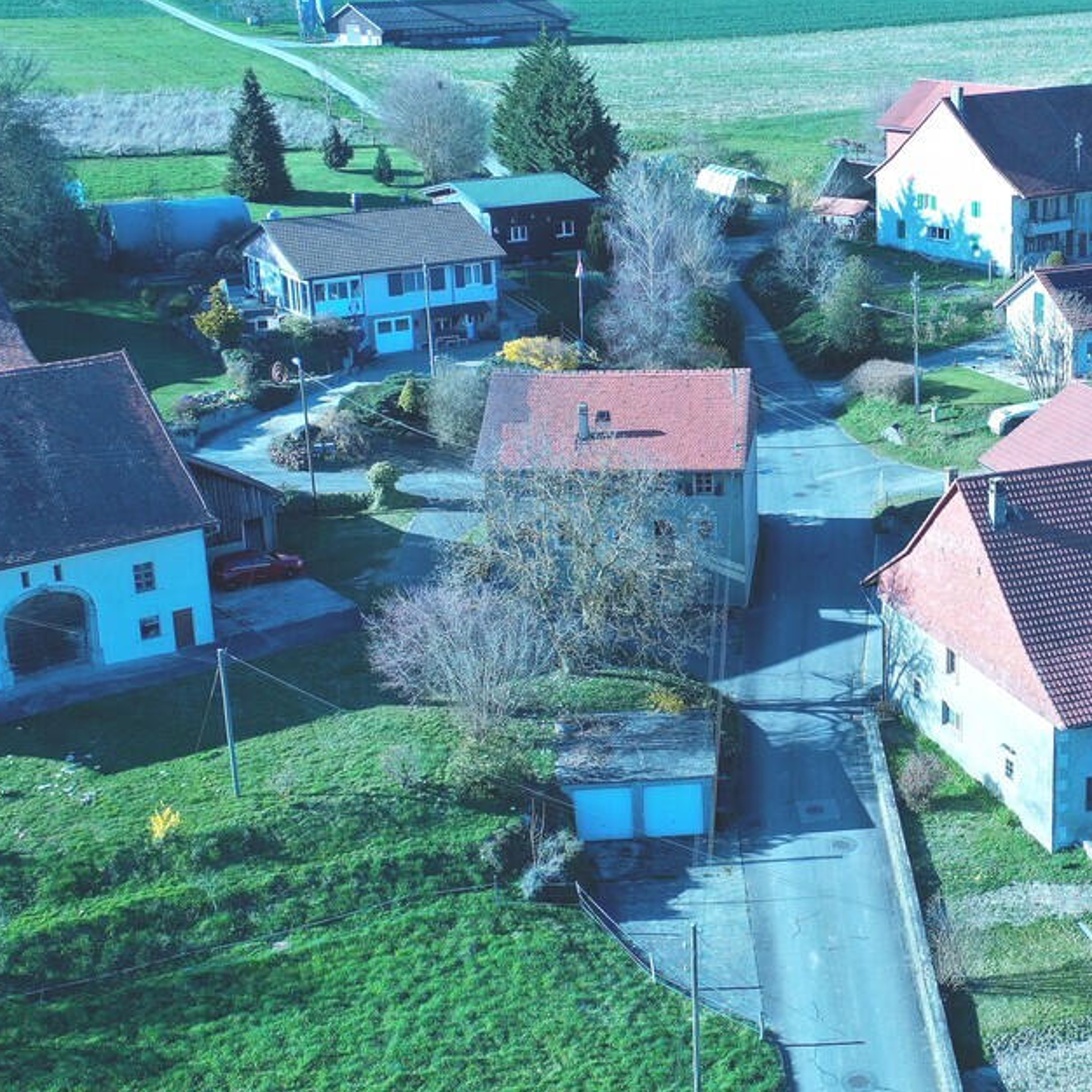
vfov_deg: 32.7
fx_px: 1856
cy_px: 478
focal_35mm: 52
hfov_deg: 31.7
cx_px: 919
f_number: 2.8
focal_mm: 10.26
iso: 100
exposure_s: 1/800
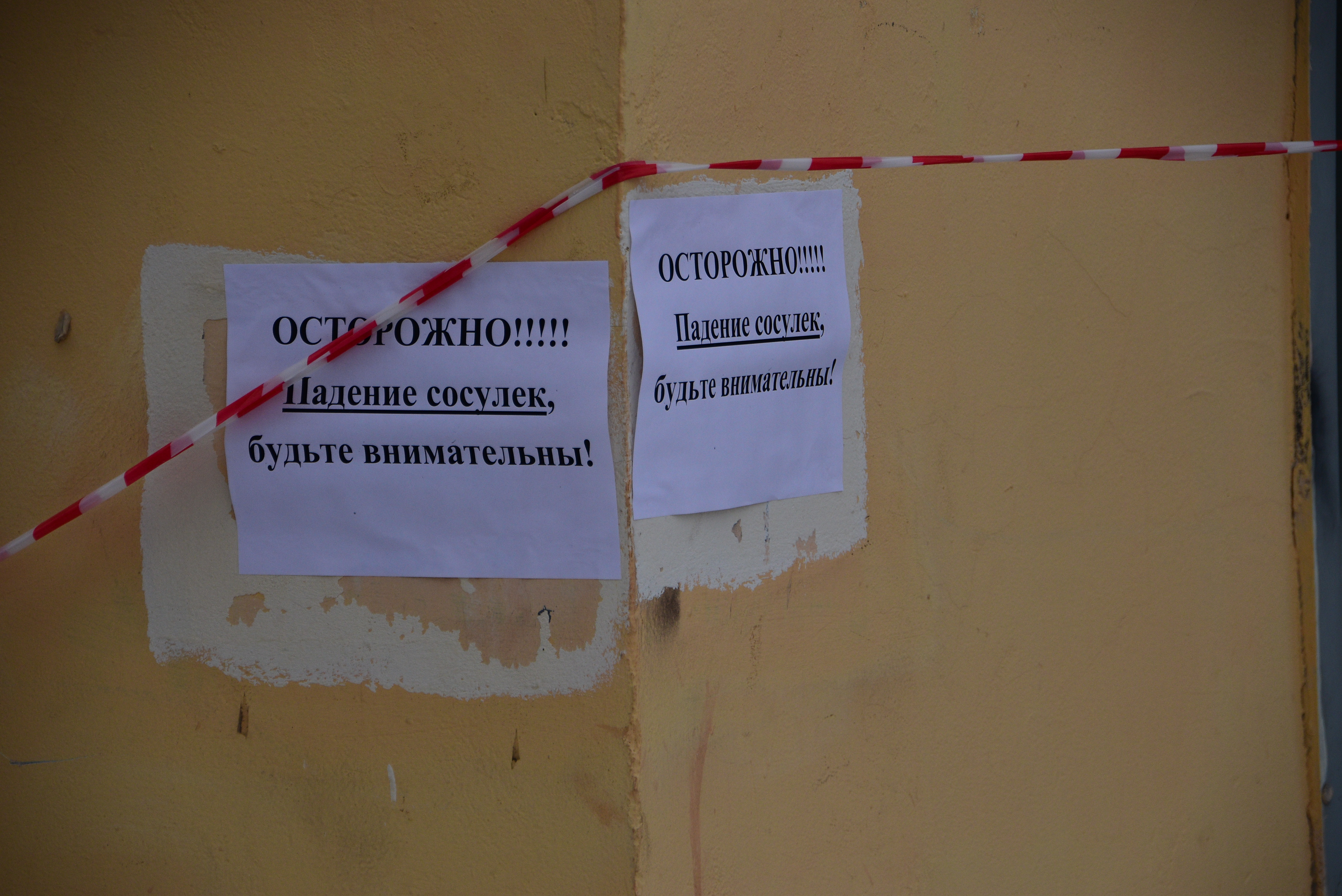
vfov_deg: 7.3
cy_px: 448
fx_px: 6991
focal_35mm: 188
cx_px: 671
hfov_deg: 11.0
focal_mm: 125
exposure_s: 1/400
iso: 400
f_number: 6
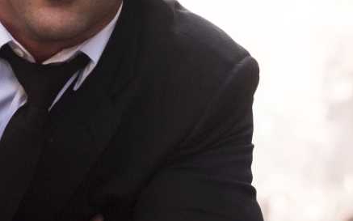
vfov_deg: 3.7
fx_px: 3444
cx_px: -117
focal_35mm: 358
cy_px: 215
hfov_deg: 5.8
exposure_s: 1/1000
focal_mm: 50
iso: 400
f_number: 3.2
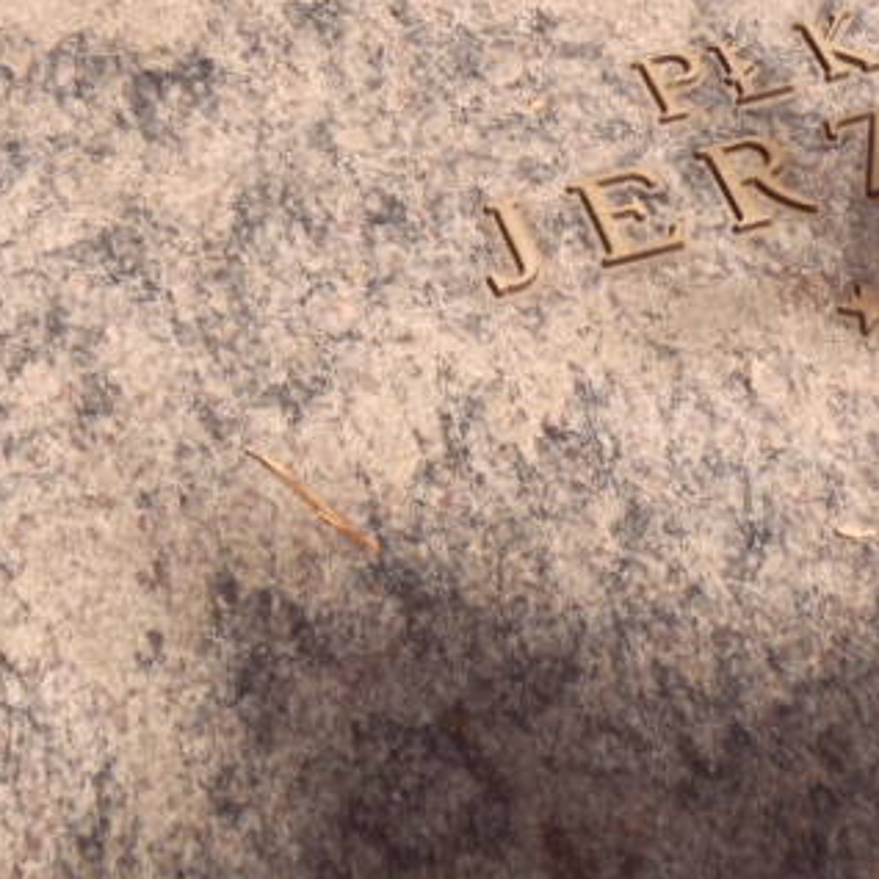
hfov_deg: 18.7
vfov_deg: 18.2
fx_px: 2614
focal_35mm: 91
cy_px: -158
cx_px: 824
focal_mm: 5.3
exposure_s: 1/750
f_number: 3.4
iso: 80
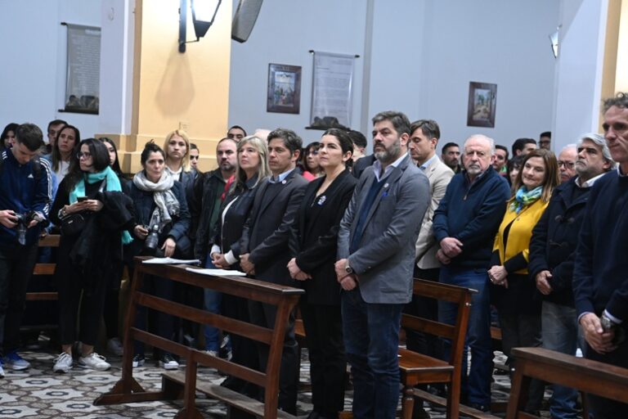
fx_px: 1221
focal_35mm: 70
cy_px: 210
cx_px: 314
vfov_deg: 19.5
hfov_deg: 28.8
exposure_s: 1/125
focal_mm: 70
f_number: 4
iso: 5000
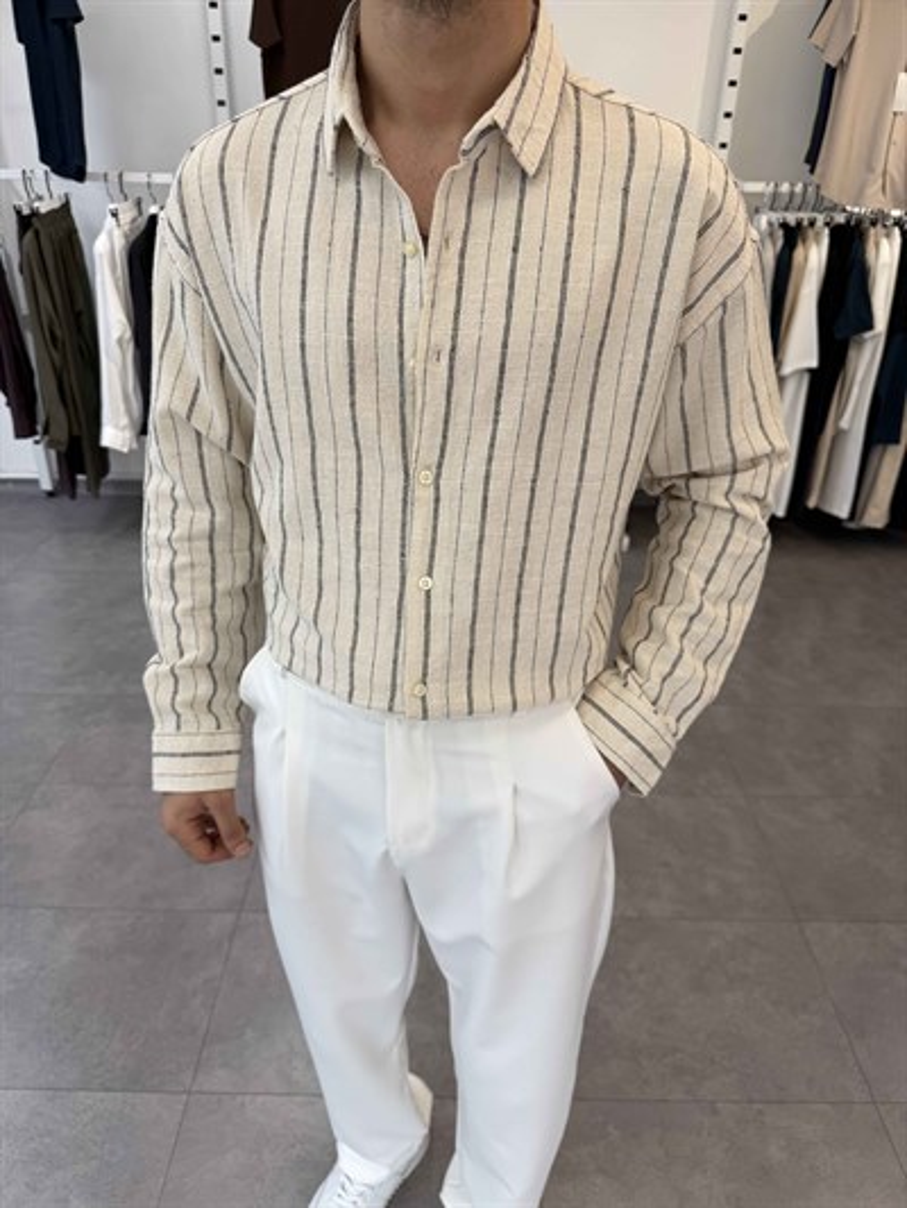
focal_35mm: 24
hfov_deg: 56.8
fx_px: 838
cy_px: 604
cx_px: 454
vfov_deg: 71.6
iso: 64
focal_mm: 6.76
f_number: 1.78
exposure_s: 1/243
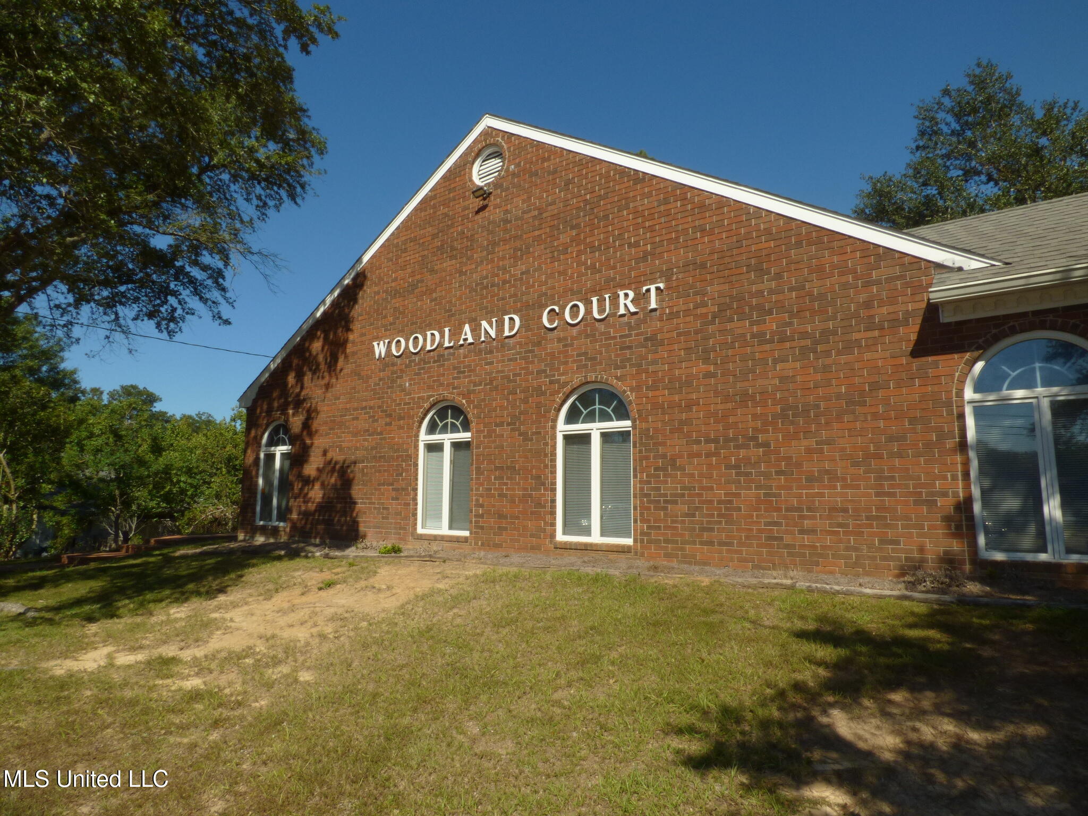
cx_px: 544
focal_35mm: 20
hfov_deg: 81.7
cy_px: 408
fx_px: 629
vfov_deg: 66.0
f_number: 6.3
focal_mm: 3.58
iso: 100
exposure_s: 1/500
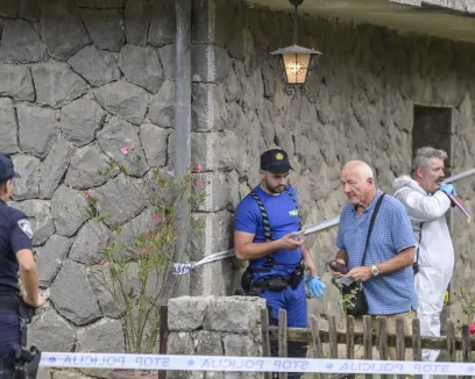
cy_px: 246
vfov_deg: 6.5
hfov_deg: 8.2
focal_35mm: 236
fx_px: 3316
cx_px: 357
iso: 1000
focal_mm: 135
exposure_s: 1/5000
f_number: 2.8
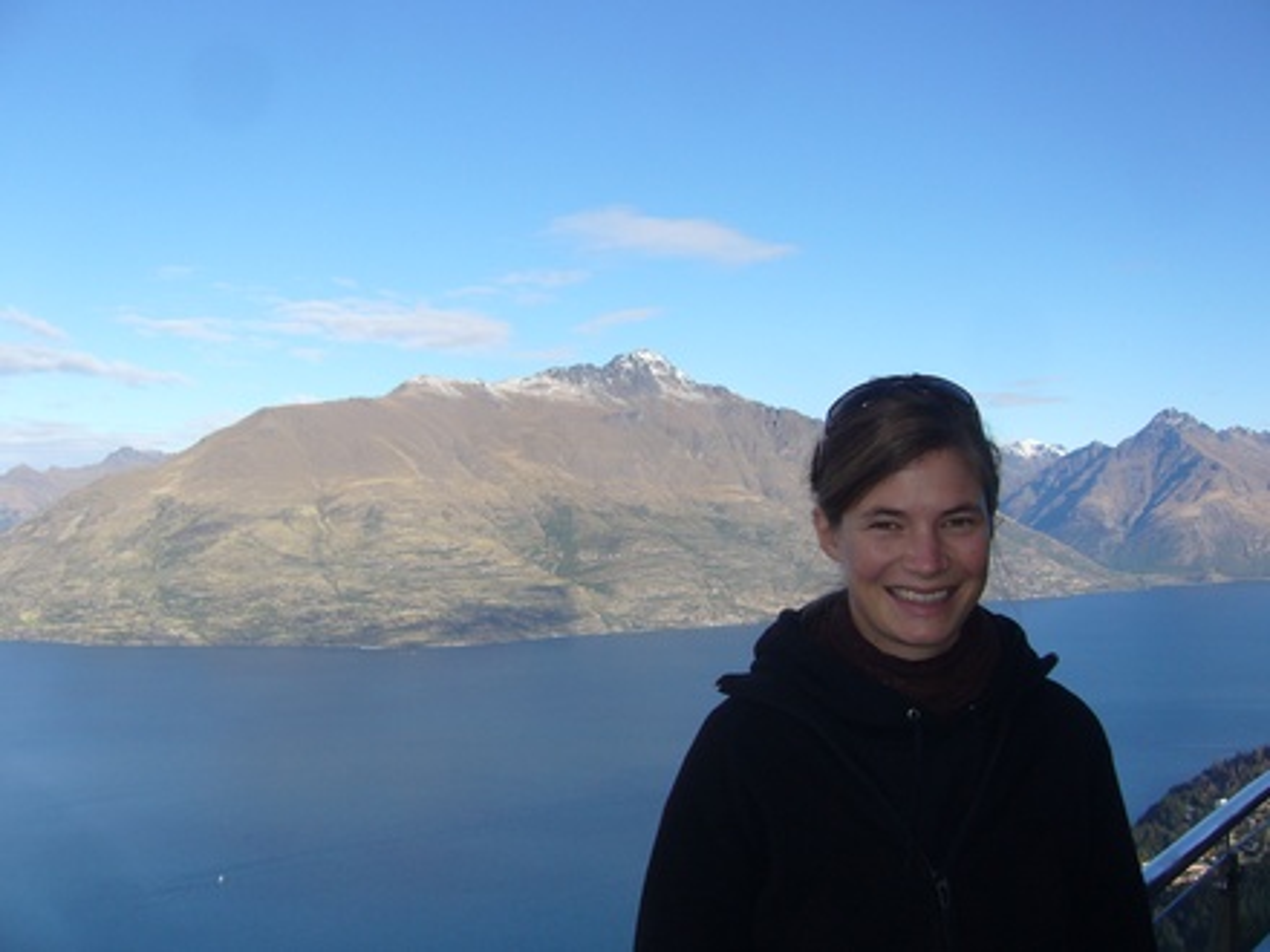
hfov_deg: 52.6
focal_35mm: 35
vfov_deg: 40.7
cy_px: 476
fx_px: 1284
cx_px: 635
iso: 80
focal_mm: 5.8
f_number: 5.6
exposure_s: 1/250
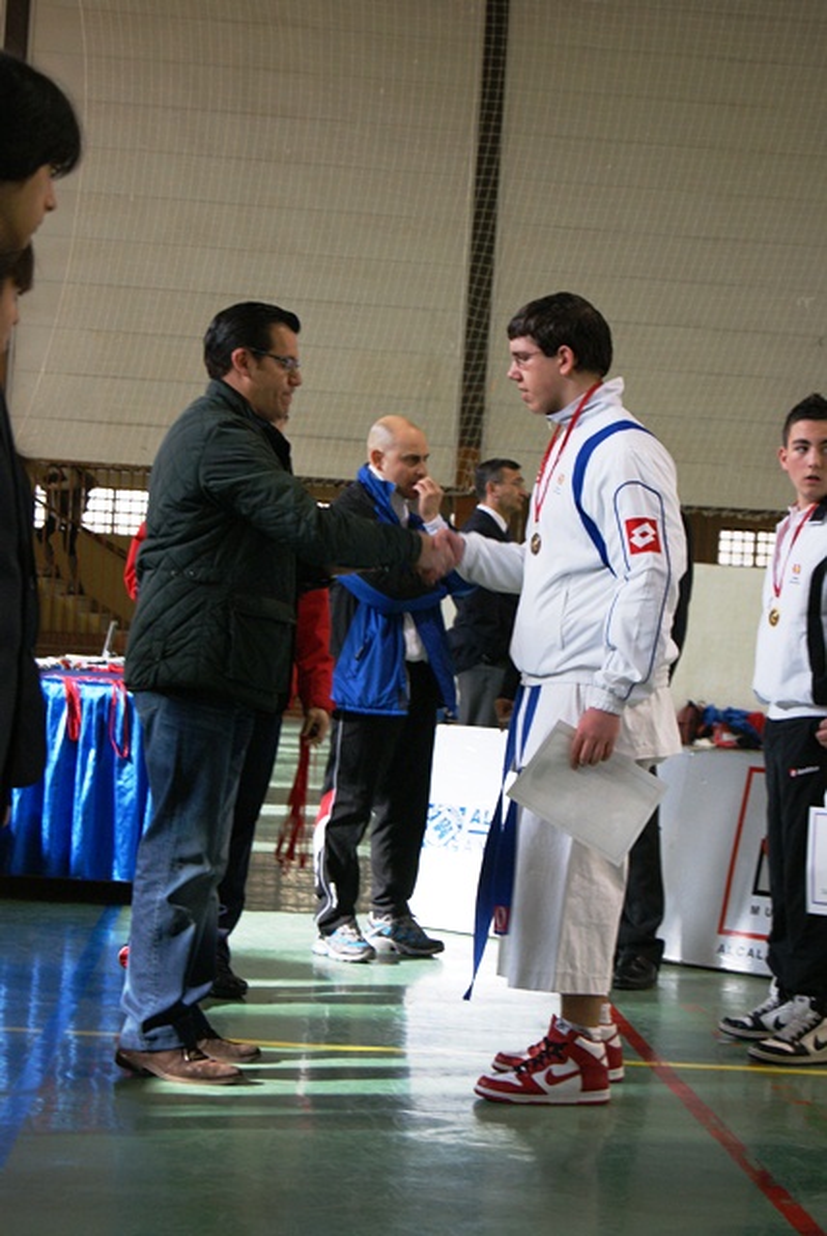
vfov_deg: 27.0
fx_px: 2579
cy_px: 618
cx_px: 414
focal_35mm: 75
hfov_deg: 18.2
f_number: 5.6
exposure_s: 1/80
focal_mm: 50
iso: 400
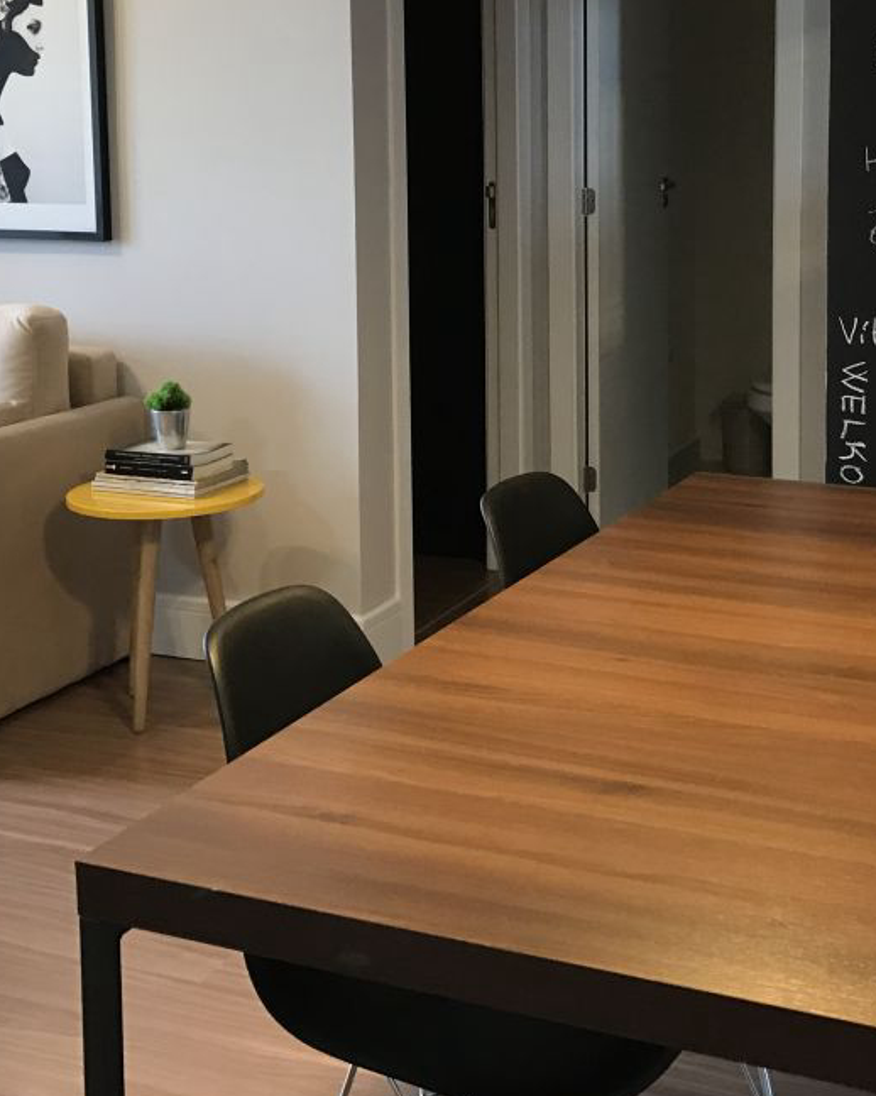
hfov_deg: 28.0
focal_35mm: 54
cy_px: 308
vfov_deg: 34.2
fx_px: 1751
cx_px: 546
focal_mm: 3.99
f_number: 1.8
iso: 40
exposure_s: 1/17
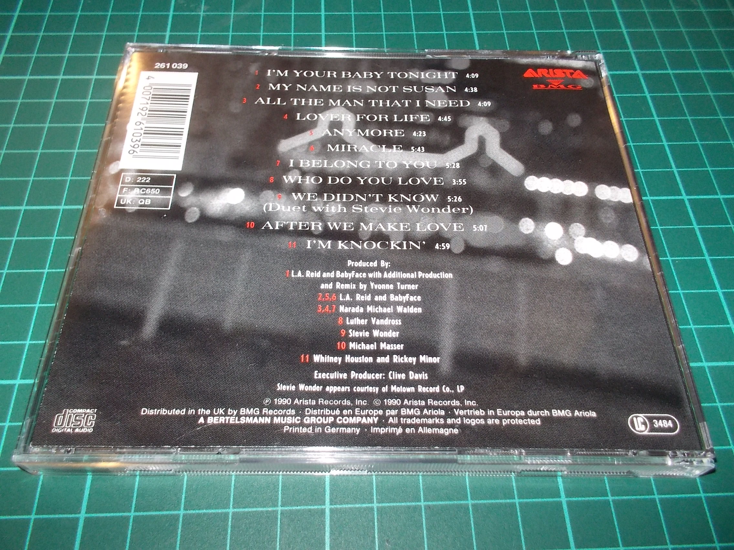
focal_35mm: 29
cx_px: 367
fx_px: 615
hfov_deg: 61.7
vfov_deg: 48.2
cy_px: 275
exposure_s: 1/30
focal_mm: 4.1
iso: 200
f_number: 3.3
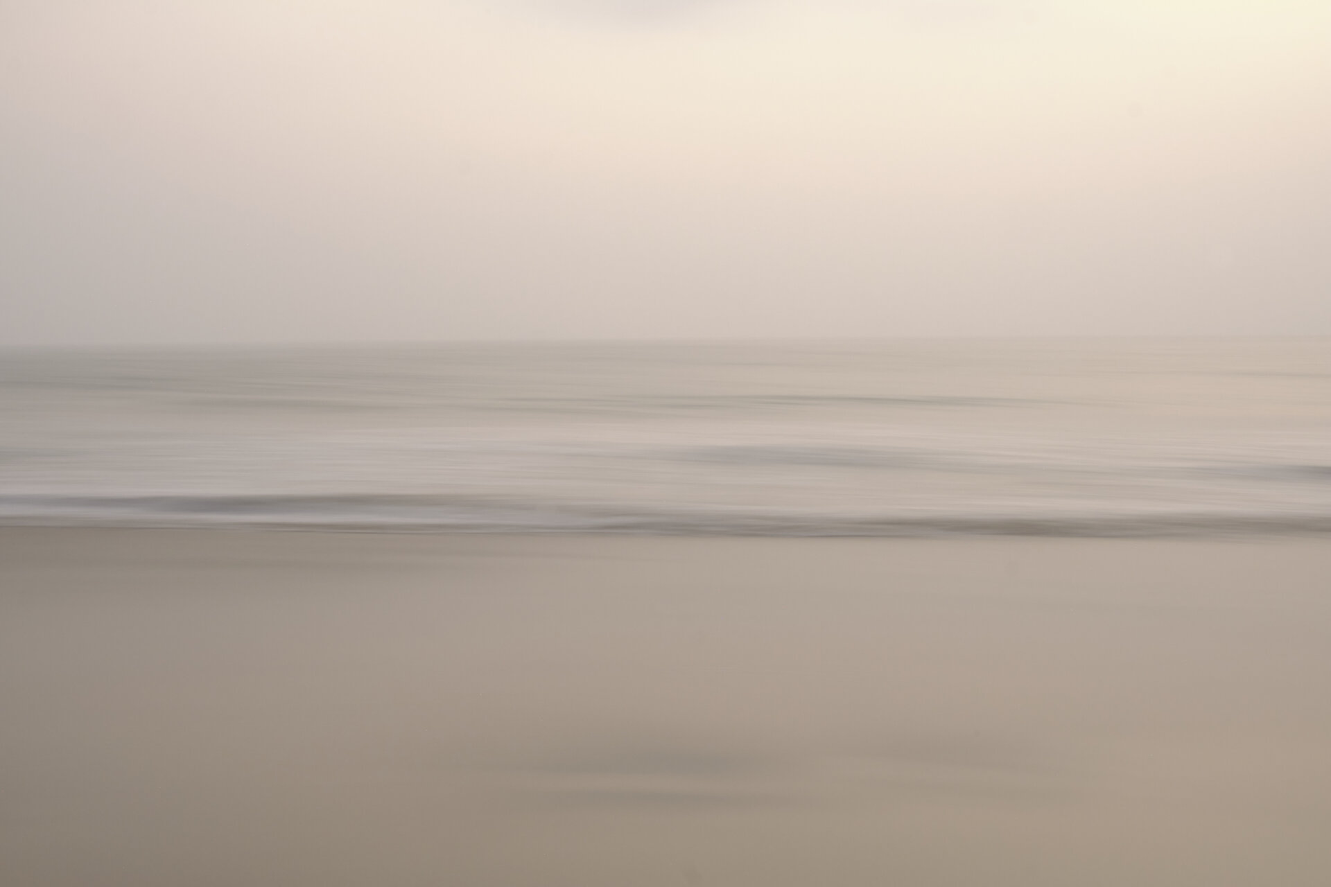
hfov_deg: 53.1
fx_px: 1331
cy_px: 444
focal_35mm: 36
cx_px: 666
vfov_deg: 36.9
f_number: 16
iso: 200
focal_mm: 24.3
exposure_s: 1/4
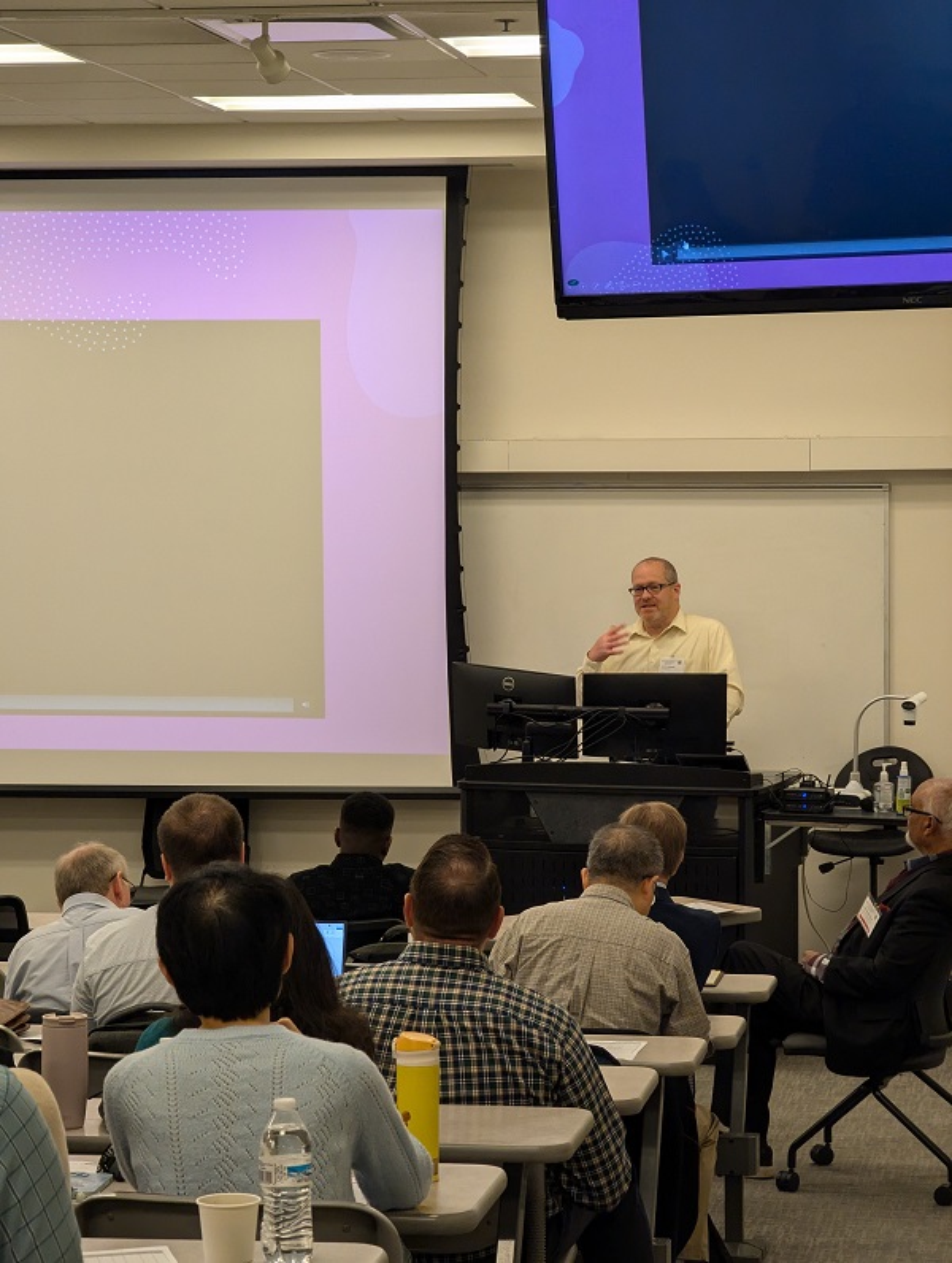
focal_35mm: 106
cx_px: 476
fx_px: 3874
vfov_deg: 18.5
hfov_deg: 14.0
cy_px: 632
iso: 294
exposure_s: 1/60
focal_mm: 19
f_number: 3.5
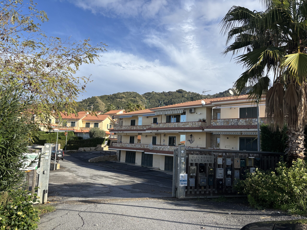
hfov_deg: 67.3
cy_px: 115
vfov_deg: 53.1
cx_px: 154
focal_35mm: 26
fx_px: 231
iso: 50
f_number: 1.6
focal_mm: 5.96
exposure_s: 1/3021
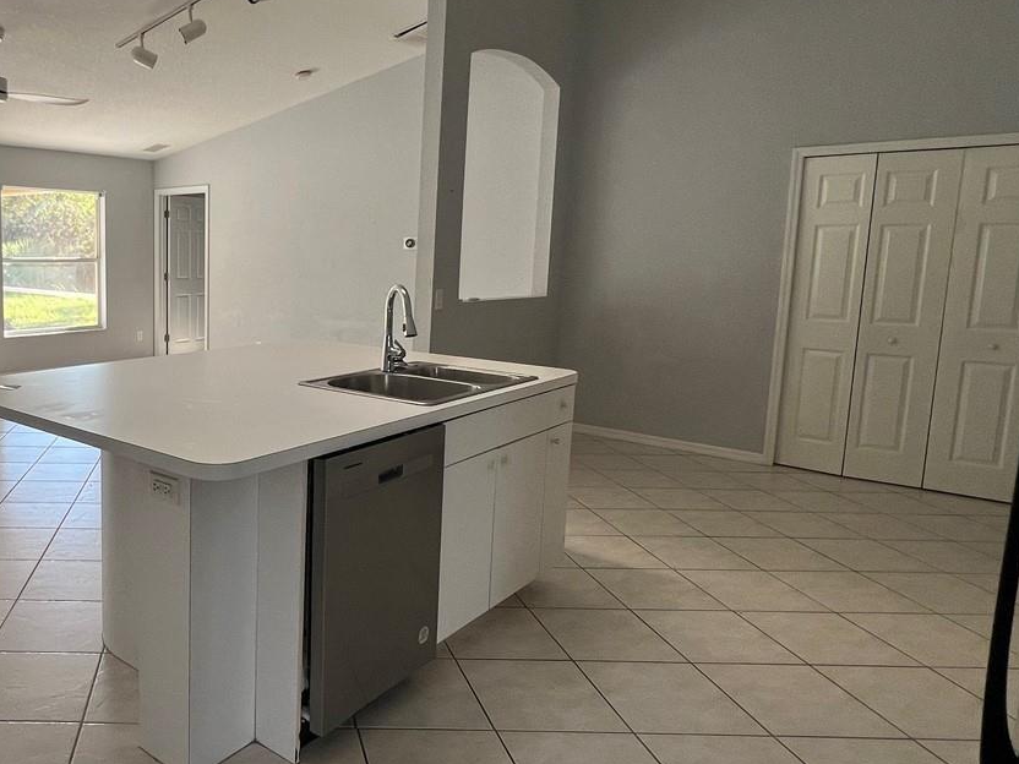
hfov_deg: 63.7
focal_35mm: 25
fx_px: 736
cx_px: 212
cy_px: 346
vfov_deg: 54.8
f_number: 1.8
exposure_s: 1/99
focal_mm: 1.57
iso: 64
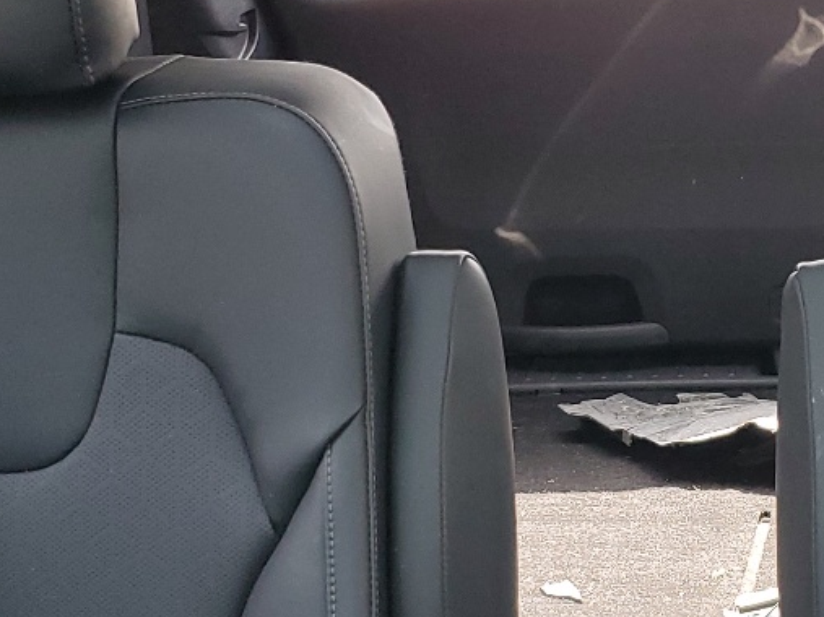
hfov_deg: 23.6
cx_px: 627
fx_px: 1951
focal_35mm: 82
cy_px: 408
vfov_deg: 17.9
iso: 94
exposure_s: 1/120
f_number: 1.5
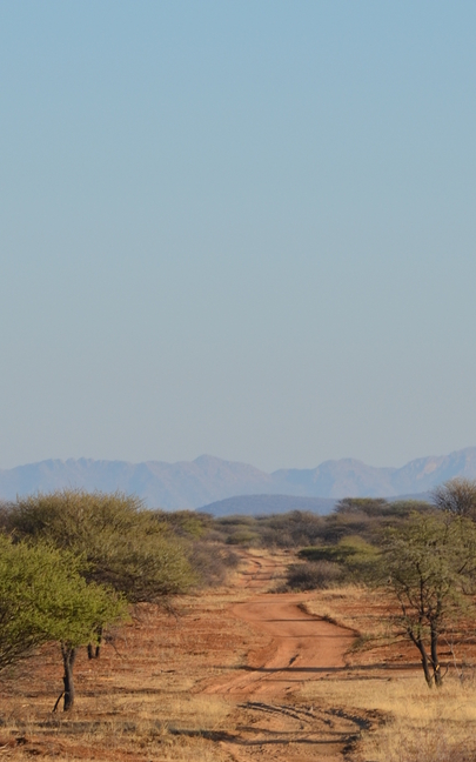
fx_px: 9382
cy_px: 532
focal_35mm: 452
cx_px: 193
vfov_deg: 4.6
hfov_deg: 2.9
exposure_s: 1/640
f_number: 6.3
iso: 200
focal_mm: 150
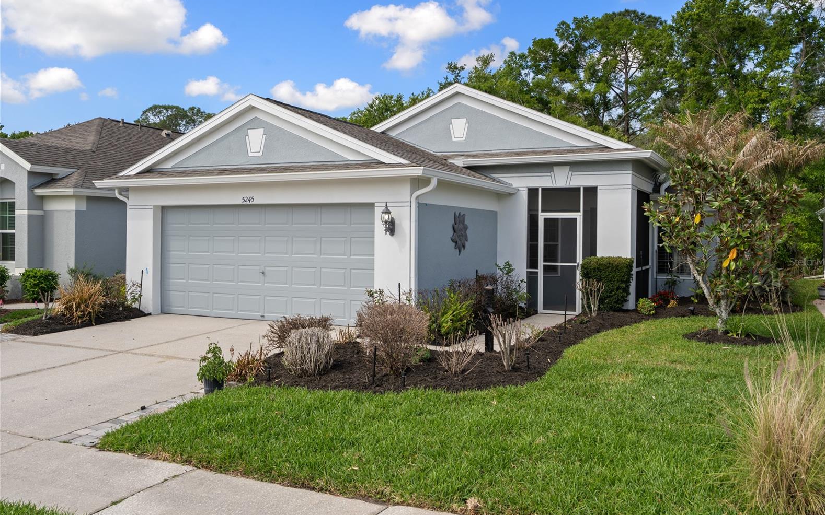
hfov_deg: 61.2
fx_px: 697
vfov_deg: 40.6
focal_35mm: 31
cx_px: 418
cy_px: 262
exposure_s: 1/60
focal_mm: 30
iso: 320
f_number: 9
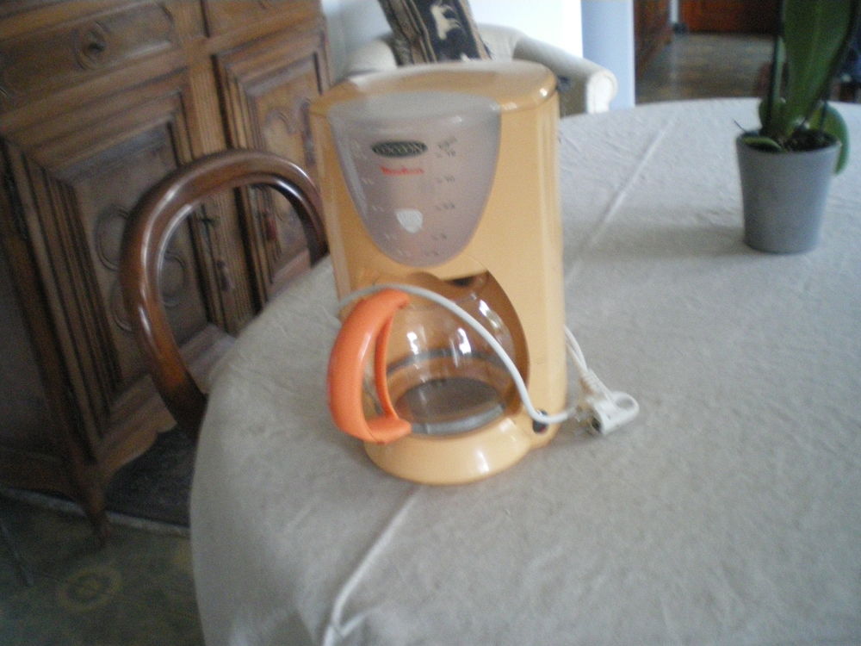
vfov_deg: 39.7
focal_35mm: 36
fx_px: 895
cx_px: 430
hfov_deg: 51.4
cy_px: 323
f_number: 3.1
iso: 800
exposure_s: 1/13
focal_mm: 6.3
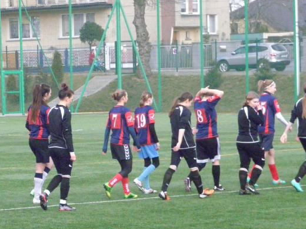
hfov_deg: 12.1
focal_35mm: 163
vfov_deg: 9.1
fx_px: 1441
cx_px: 89
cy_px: 169
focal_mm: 19
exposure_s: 1/640
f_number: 4.7
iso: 1000
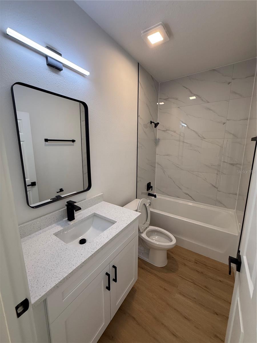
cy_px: 172
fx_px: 139
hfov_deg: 85.7
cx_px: 128
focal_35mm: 14
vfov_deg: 102.1
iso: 200
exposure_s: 1/120
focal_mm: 2.22
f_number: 2.2
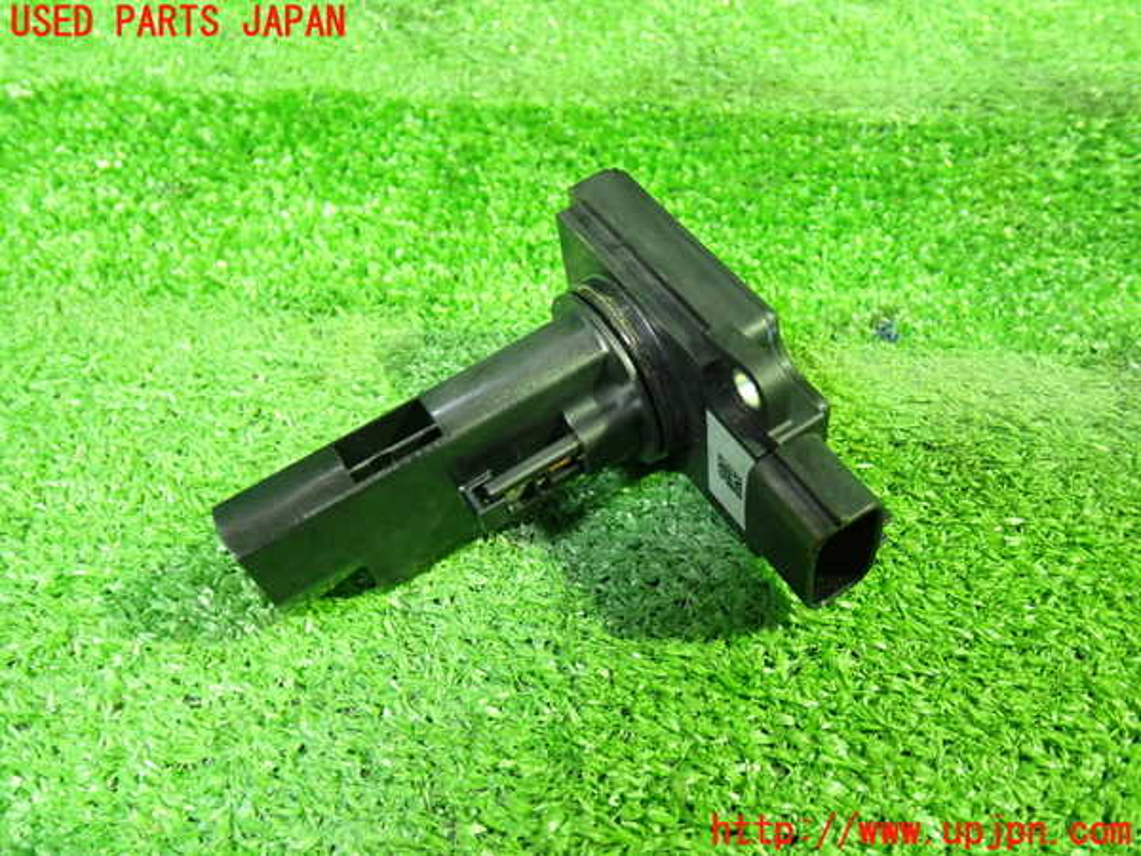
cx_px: 570
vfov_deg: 46.8
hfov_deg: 60.0
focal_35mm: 30
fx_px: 989
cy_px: 428
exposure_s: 1/20
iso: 800
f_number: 2.3
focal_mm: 5.4
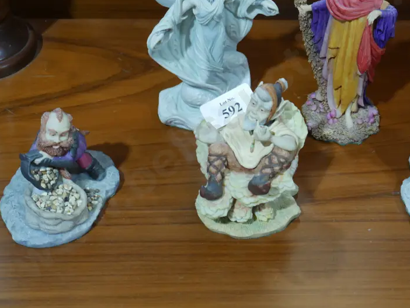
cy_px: 93
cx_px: 259
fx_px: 829
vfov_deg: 20.9
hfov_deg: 27.7
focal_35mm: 70
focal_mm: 24
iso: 800
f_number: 5.2
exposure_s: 1/60
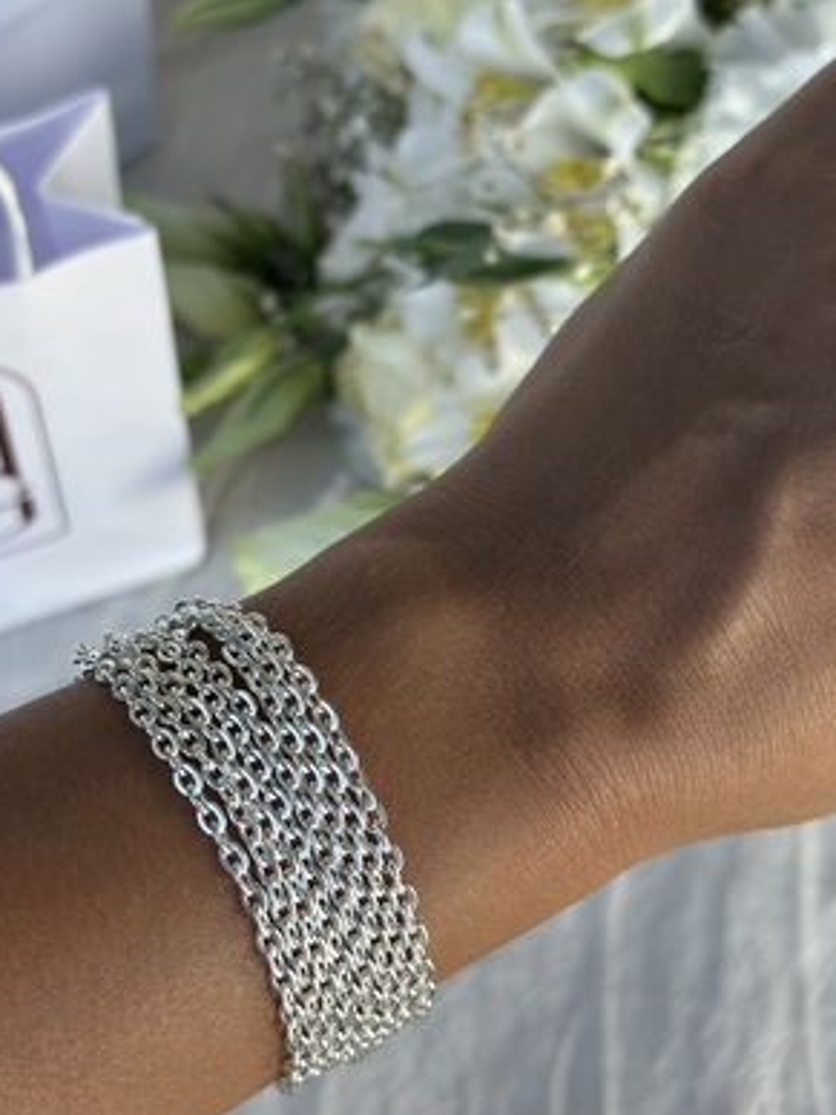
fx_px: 2125
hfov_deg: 22.2
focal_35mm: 66
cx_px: 330
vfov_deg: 29.4
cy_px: 533
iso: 64
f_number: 1.78
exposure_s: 1/714
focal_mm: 6.86
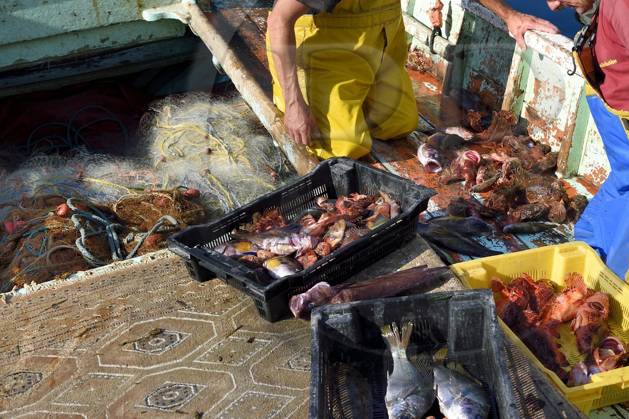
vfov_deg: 23.7
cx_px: 423
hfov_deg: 34.7
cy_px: 142
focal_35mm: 57
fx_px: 996
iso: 200
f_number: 7.1
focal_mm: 38
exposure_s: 1/640
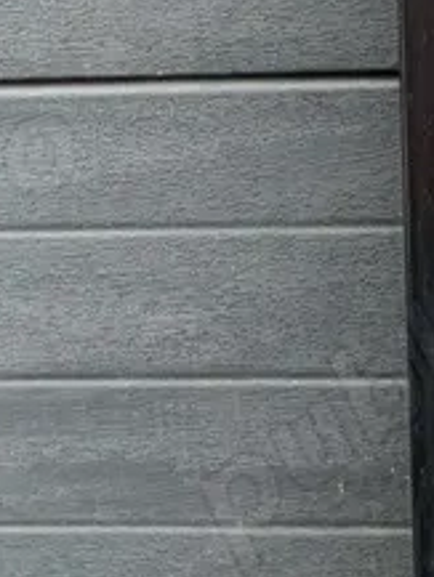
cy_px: 1122
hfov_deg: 9.0
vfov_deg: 11.3
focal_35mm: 160
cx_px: 658
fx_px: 2672
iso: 32
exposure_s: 1/122
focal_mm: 4.25
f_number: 1.8
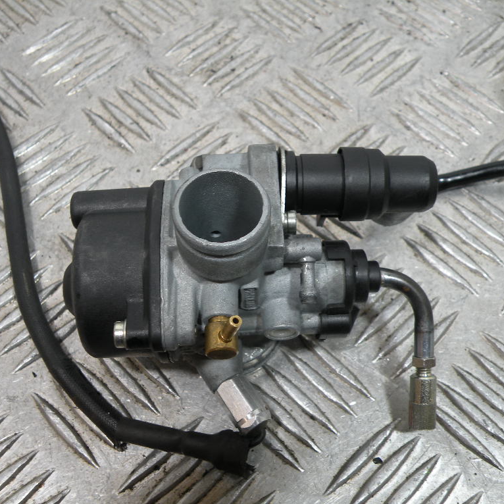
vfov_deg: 42.8
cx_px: 255
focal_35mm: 39
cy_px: 252
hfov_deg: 42.8
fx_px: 642
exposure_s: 1/60.4
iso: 65
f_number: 3.2
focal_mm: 5.8
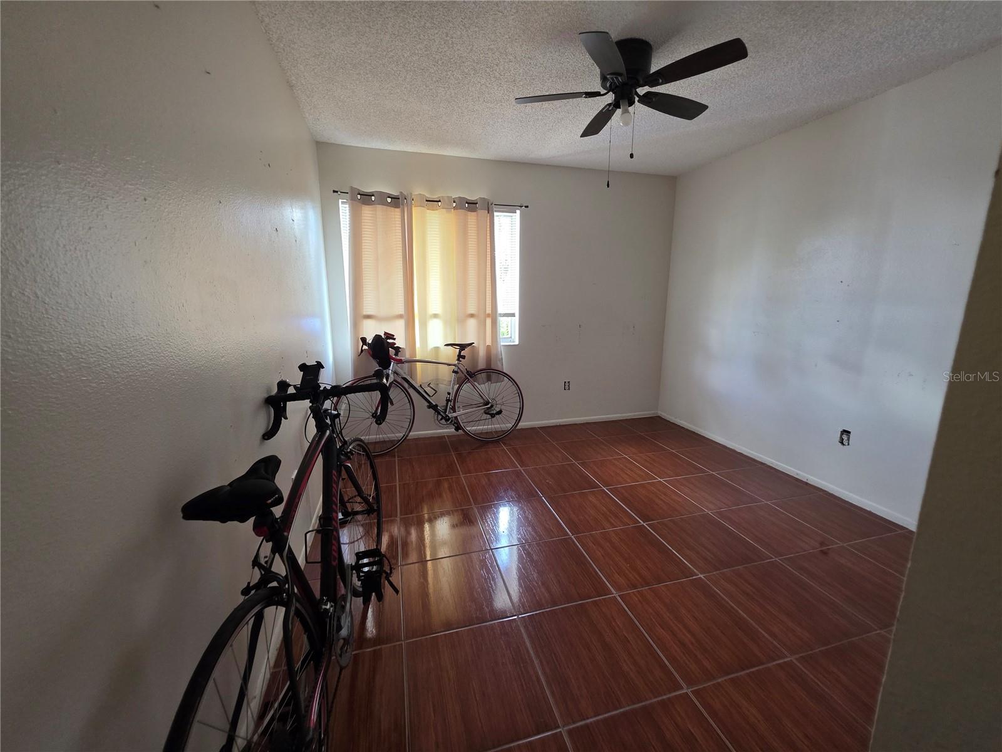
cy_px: 376
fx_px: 376
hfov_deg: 106.2
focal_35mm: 13
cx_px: 501
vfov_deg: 89.9
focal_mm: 2.2
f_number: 1.9
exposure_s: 1/60
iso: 250
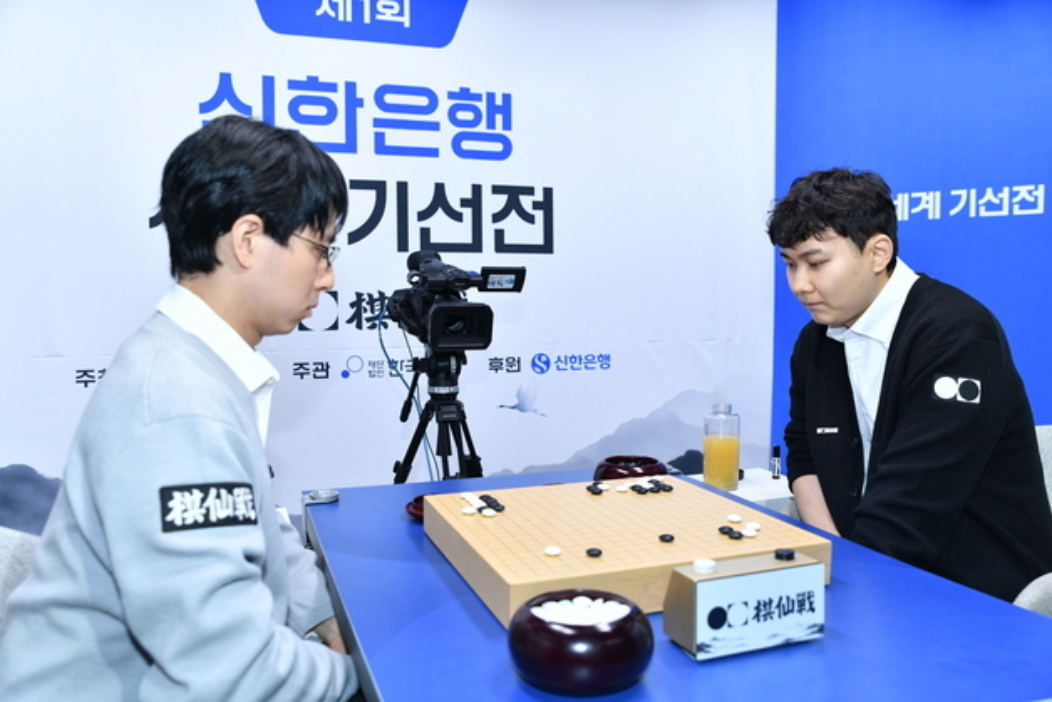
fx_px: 848
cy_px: 351
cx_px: 526
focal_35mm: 29
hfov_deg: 63.6
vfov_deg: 45.0
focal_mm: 29
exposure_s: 1/80
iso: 1250
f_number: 4
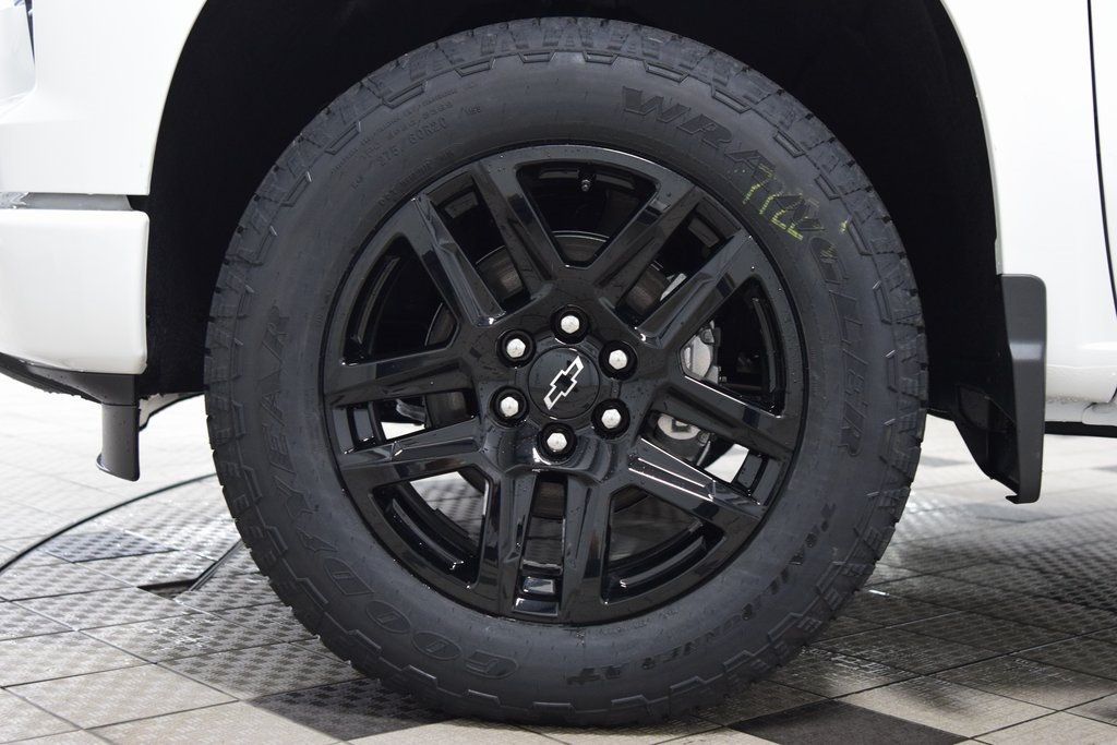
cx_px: 558
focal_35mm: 54
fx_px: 1676
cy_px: 372
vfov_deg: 25.1
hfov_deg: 36.9
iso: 1600
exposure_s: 1/60
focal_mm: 36
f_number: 3.5
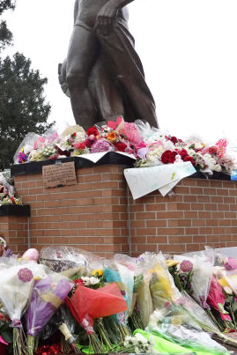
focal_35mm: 66
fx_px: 651
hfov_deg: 19.5
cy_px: 155
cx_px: -45
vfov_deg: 30.5
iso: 1000
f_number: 4.5
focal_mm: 9.54
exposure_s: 1/400
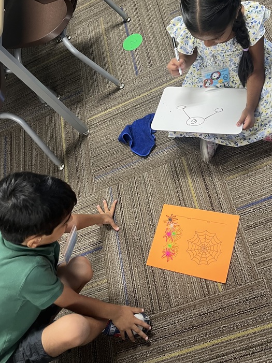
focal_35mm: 38
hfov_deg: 37.5
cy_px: 145
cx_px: 166
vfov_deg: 48.7
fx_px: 398
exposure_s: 1/60
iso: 160
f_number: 1.6
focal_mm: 5.1
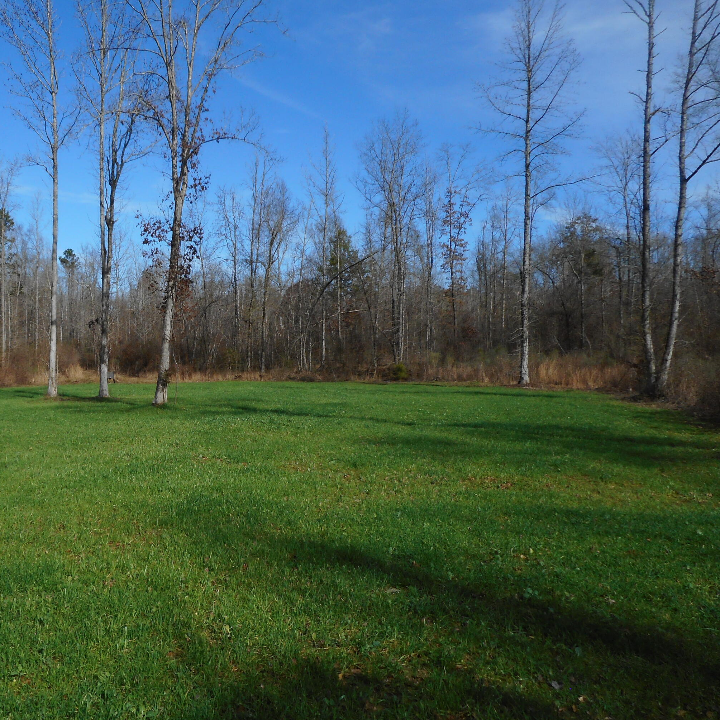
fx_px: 777
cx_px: 199
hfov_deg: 48.2
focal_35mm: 33
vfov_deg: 49.7
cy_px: 343
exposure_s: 1/1000
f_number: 3.7
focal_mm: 4.5
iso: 80
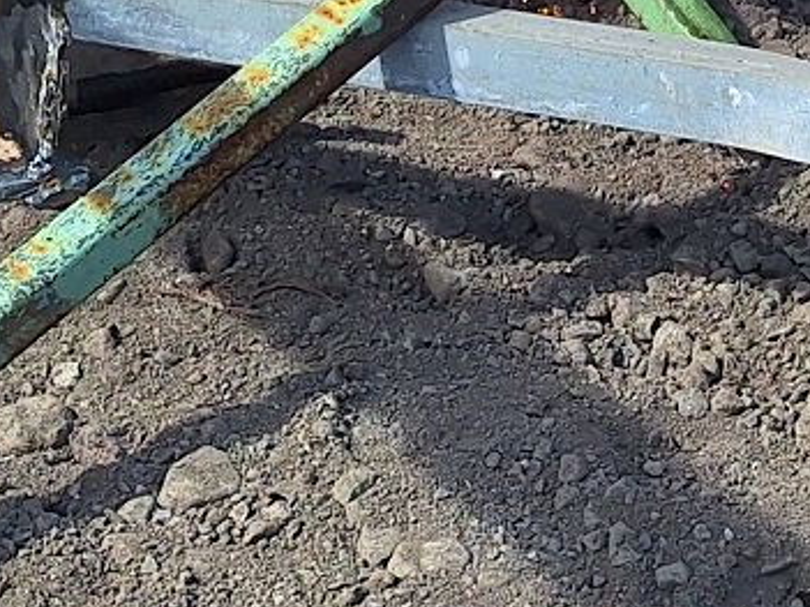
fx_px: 3064
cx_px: 621
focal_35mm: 131
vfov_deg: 9.5
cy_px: -1043
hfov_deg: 15.0
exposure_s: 1/1862
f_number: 1.8
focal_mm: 5.54
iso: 40
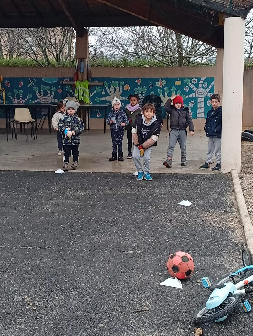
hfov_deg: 23.7
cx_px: 126
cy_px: 168
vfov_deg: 31.2
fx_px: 603
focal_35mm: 62
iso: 165
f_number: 1.8
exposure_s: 1/50
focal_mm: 3.98
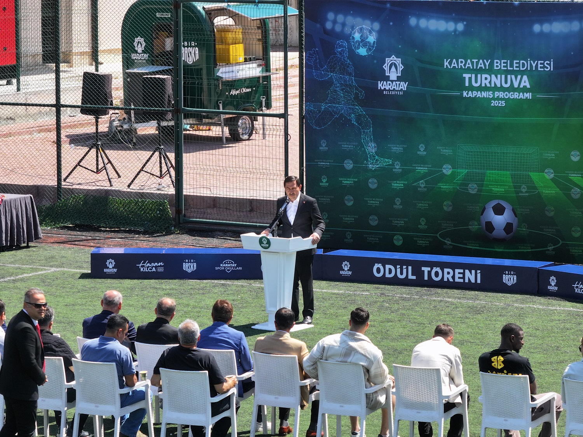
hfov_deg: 11.9
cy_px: 218
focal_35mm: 166
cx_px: 292
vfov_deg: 8.9
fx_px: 2796
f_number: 3.4
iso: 150
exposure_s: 1/15
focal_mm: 30.71
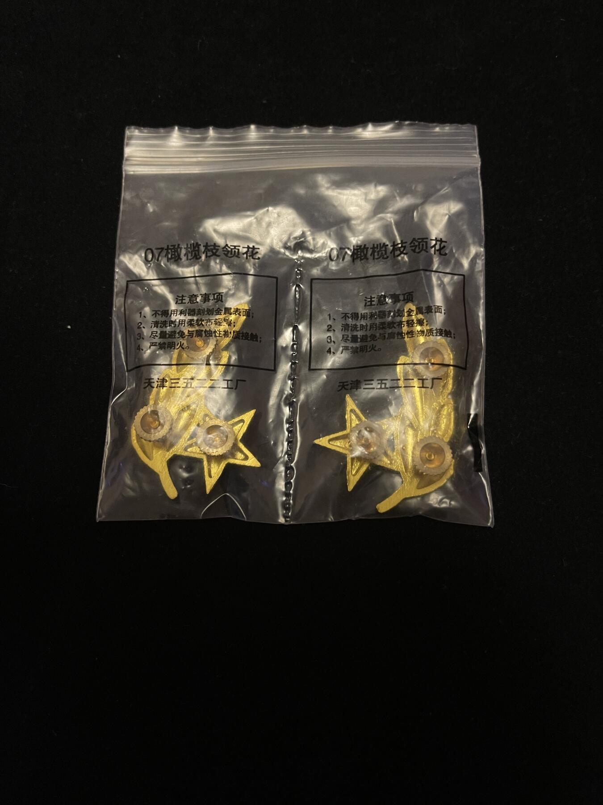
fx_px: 581
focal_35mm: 25
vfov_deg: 69.4
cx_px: 302
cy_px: 402
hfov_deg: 54.9
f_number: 1.6
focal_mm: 5.1
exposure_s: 1/81
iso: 125
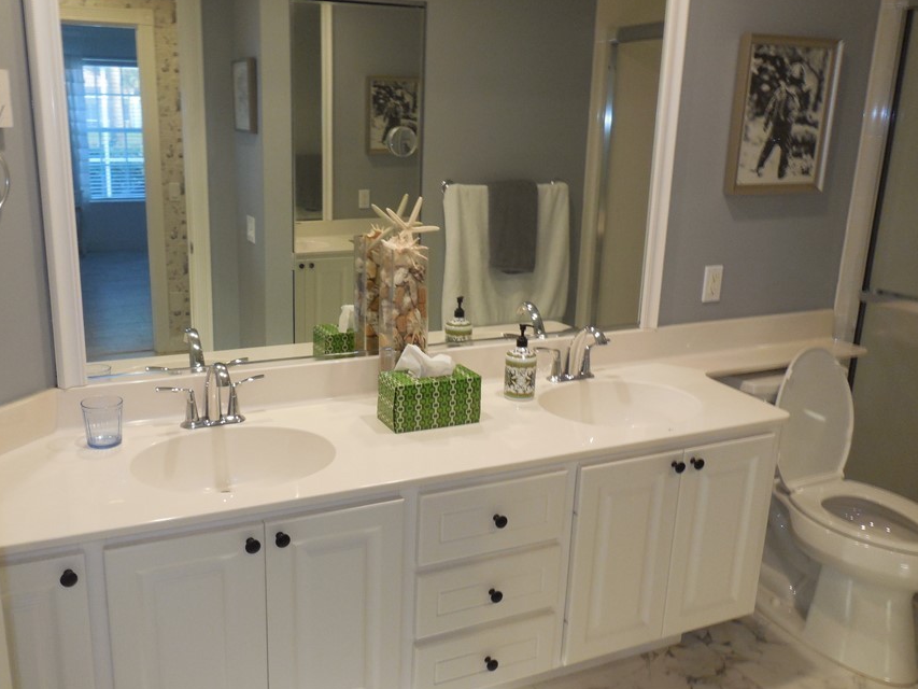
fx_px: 796
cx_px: 393
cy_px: 350
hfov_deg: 59.7
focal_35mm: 30
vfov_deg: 46.8
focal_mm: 4.5
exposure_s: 1/30
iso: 200
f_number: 3.1
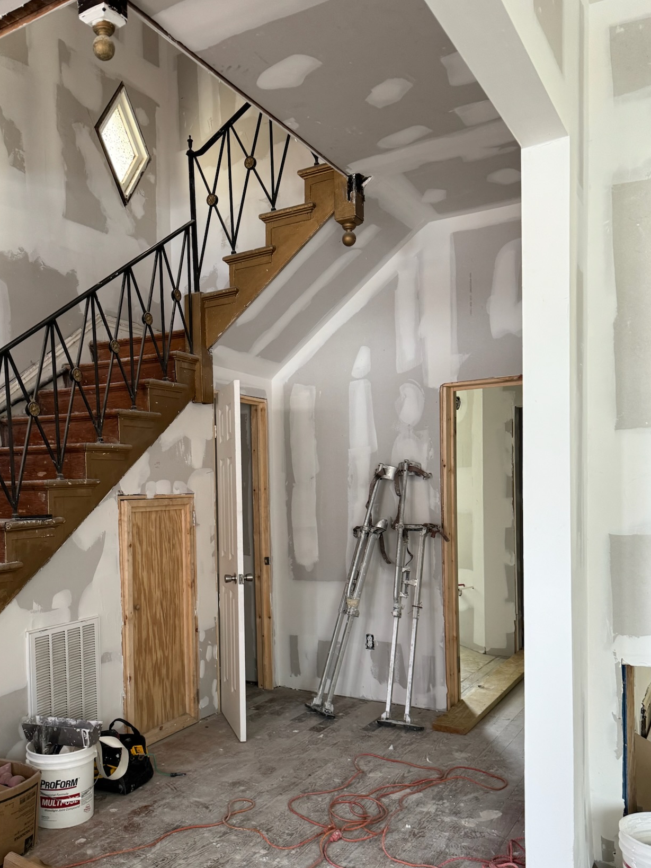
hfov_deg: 46.5
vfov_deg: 59.4
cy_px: 523
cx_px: 255
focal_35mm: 30
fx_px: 752
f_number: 1.78
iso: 250
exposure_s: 1/60
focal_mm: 6.86
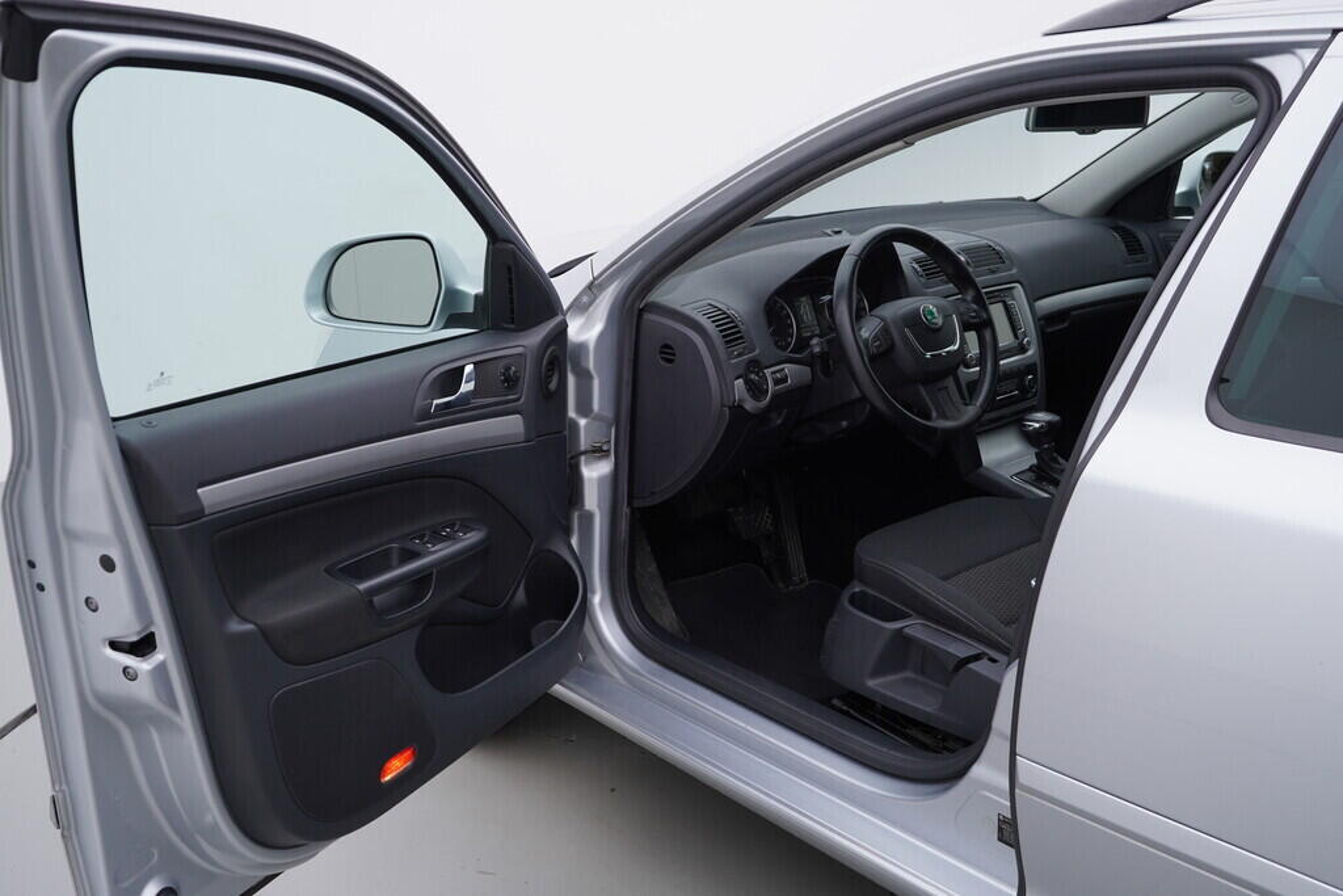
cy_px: 448
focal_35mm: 36
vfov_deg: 36.9
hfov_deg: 53.1
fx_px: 1343
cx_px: 672
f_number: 4
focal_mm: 24
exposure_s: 1/80
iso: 125
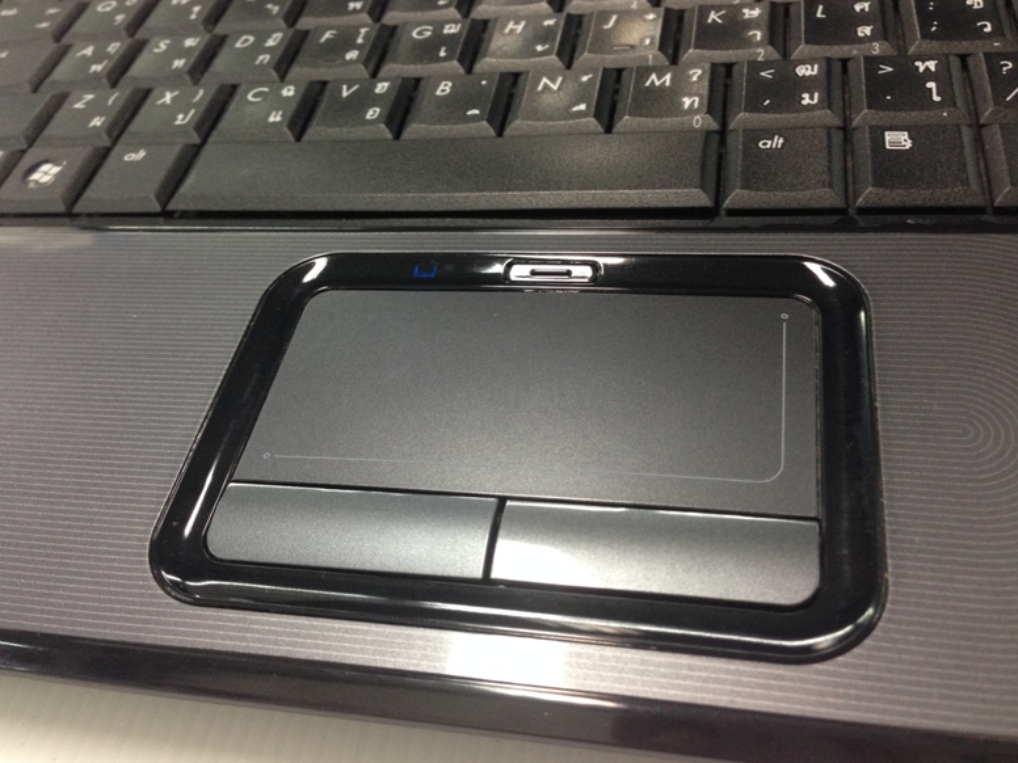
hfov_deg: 54.0
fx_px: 1000
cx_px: 506
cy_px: 383
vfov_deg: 41.8
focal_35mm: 34
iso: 125
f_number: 2.4
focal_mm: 4.12
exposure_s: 1/20
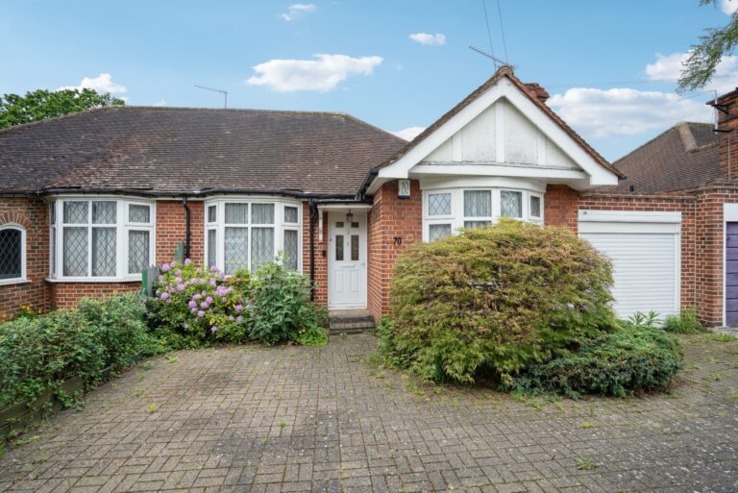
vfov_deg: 73.8
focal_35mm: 16
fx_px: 328
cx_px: 369
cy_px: 246
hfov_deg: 96.7
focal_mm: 16
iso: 640
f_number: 4
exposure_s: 1/1000
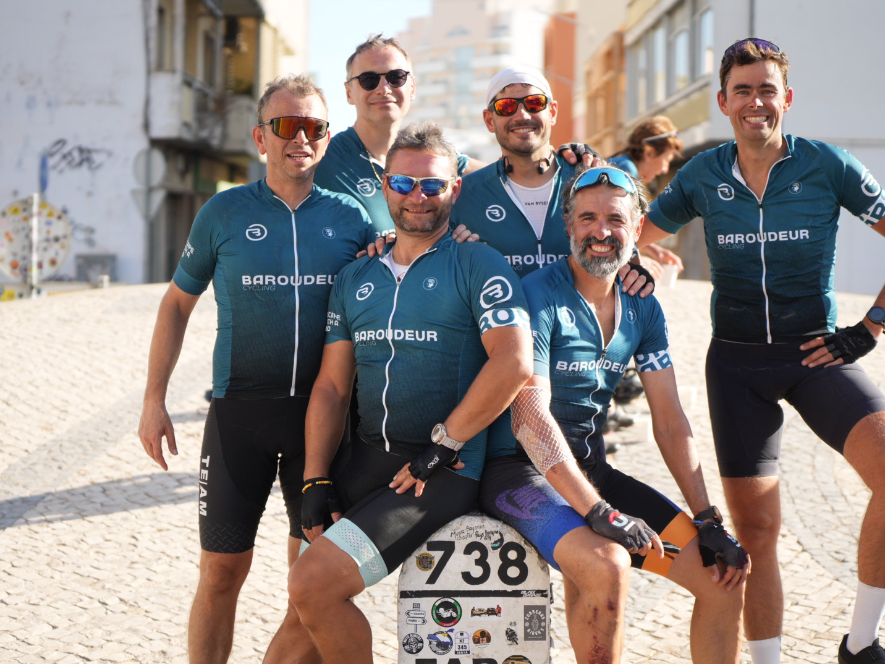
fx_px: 1943
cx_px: 481
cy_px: 331
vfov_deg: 19.4
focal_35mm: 76
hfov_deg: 25.6
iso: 1000
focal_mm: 70
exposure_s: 1/8000
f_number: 2.8
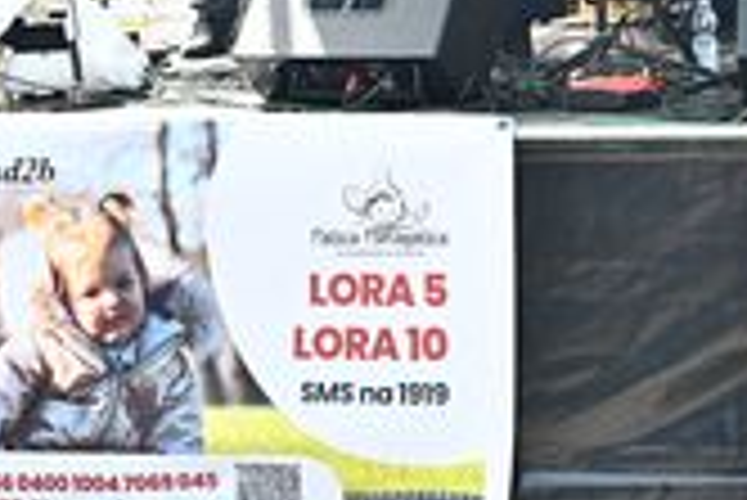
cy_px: -153
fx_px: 1973
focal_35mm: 95
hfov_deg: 20.2
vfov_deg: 13.9
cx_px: 886
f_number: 7.1
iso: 1600
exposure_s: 1/1250
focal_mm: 35
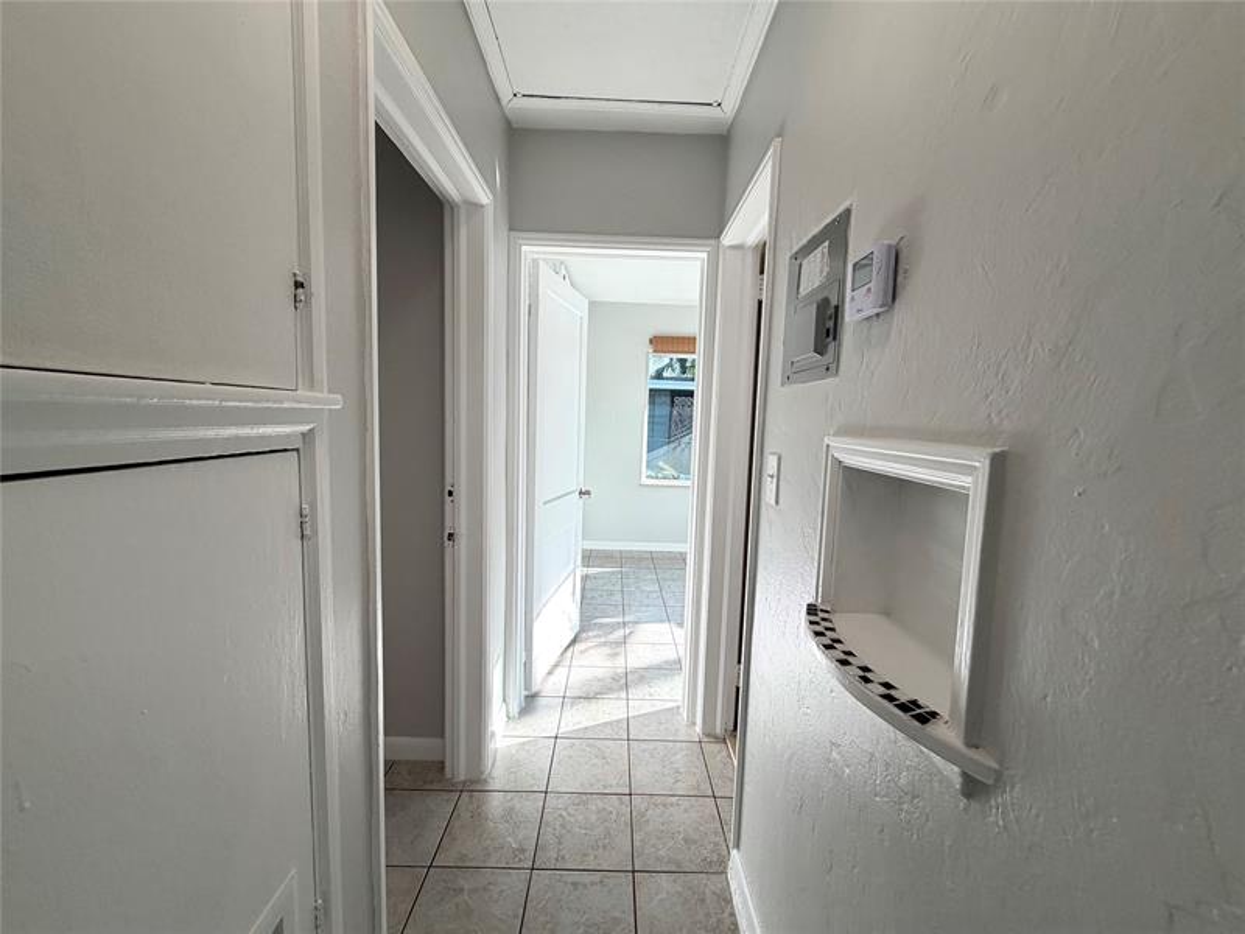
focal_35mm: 14
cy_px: 467
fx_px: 504
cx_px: 622
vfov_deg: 85.7
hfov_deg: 102.1
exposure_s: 1/179
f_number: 2.2
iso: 50
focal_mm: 2.22
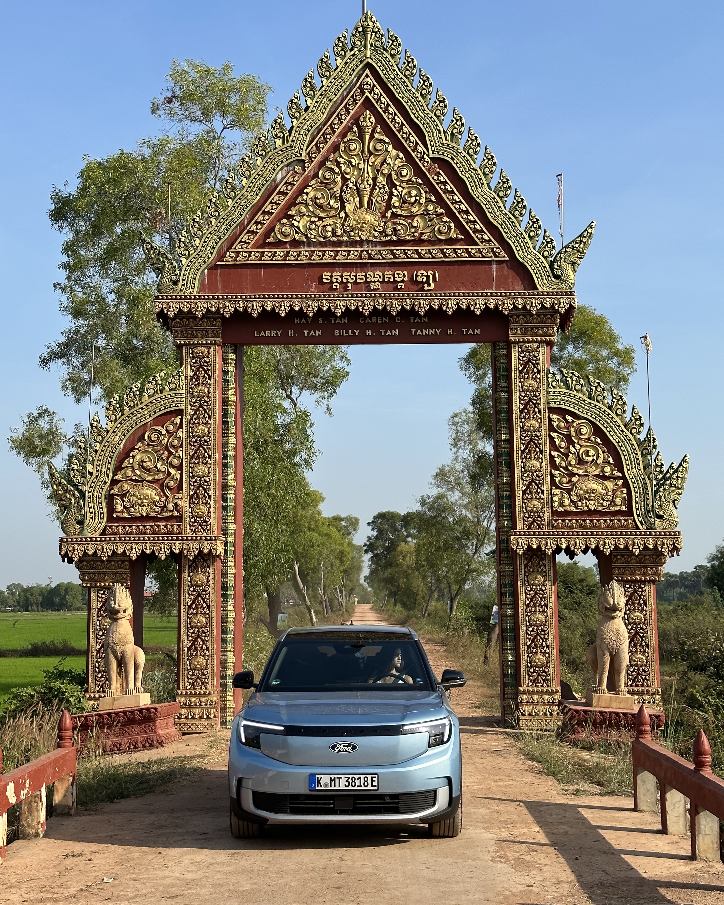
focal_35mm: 51
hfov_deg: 29.7
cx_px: 363
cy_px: 415
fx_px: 1366
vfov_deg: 36.6
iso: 64
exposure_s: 1/3058
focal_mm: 6.86
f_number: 1.78
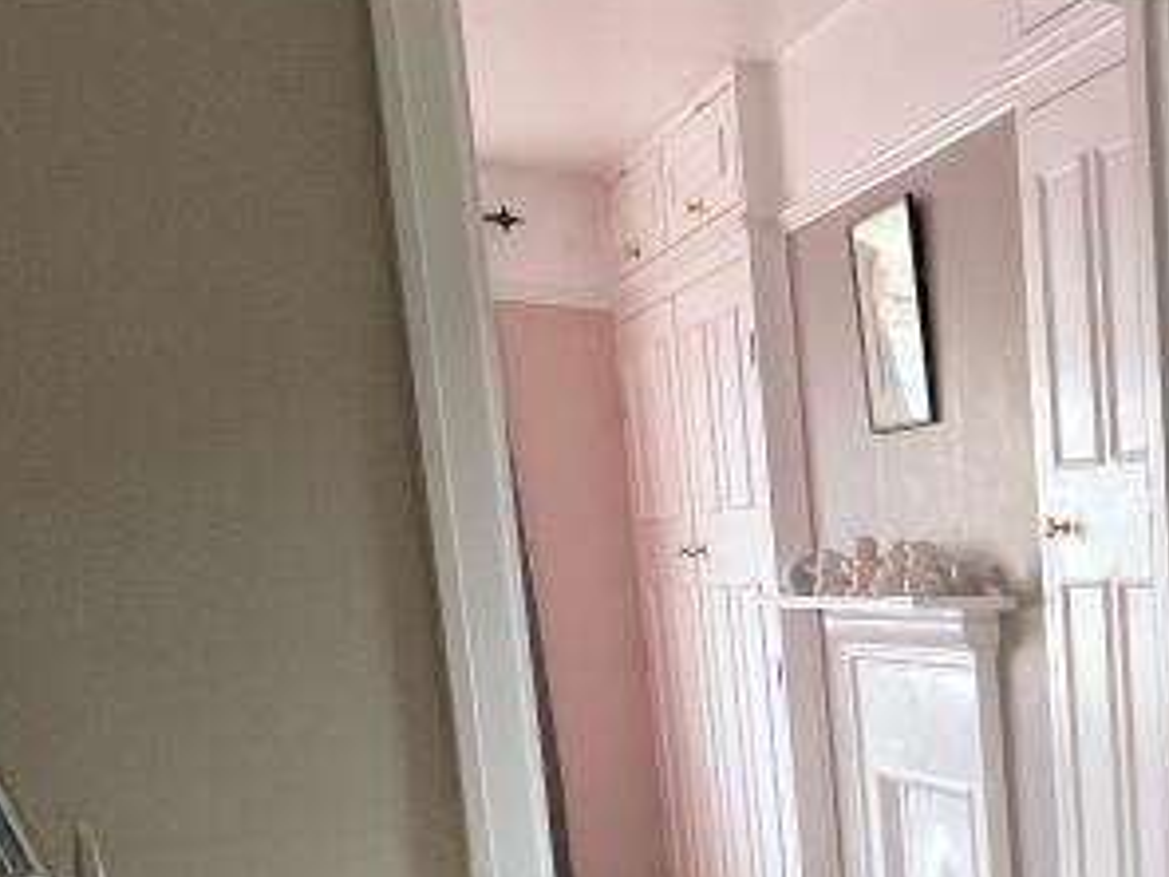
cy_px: 830
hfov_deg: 31.2
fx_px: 1520
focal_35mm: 45
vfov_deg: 30.4
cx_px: 1568
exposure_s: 1/99
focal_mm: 1.57
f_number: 1.8
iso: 125
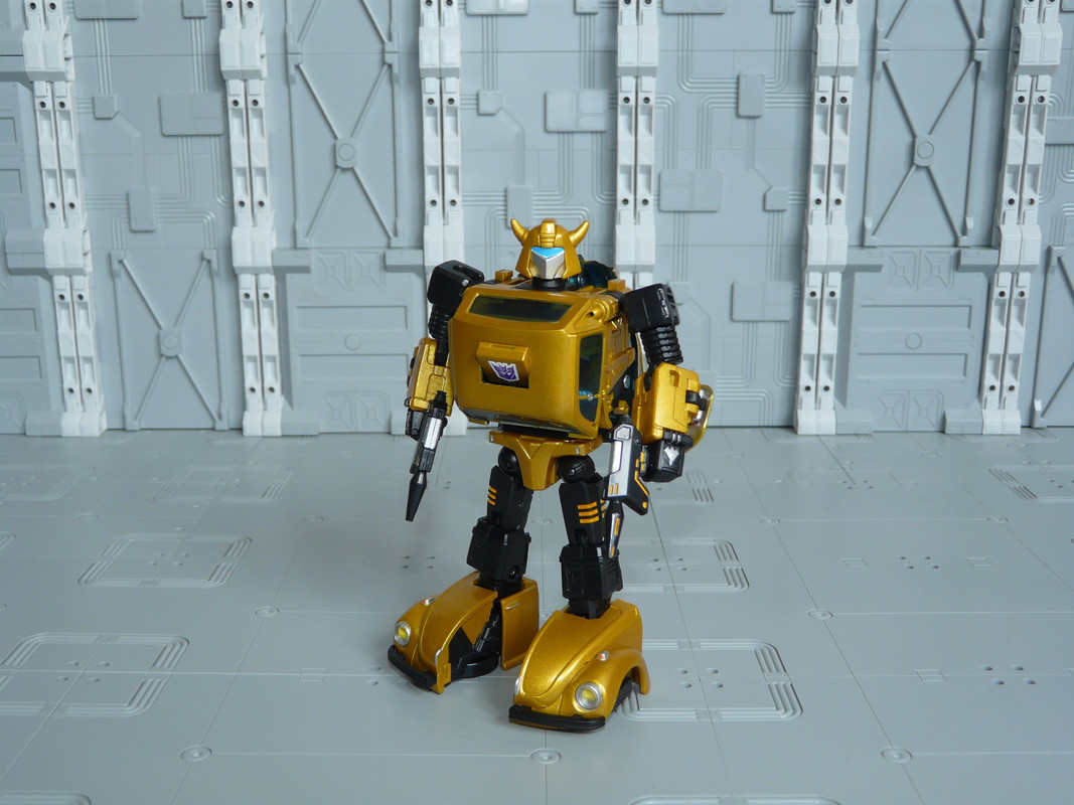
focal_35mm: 41
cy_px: 402
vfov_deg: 35.1
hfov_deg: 45.8
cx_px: 537
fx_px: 1272
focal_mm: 6.7
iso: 100
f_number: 3.2
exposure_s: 1/50
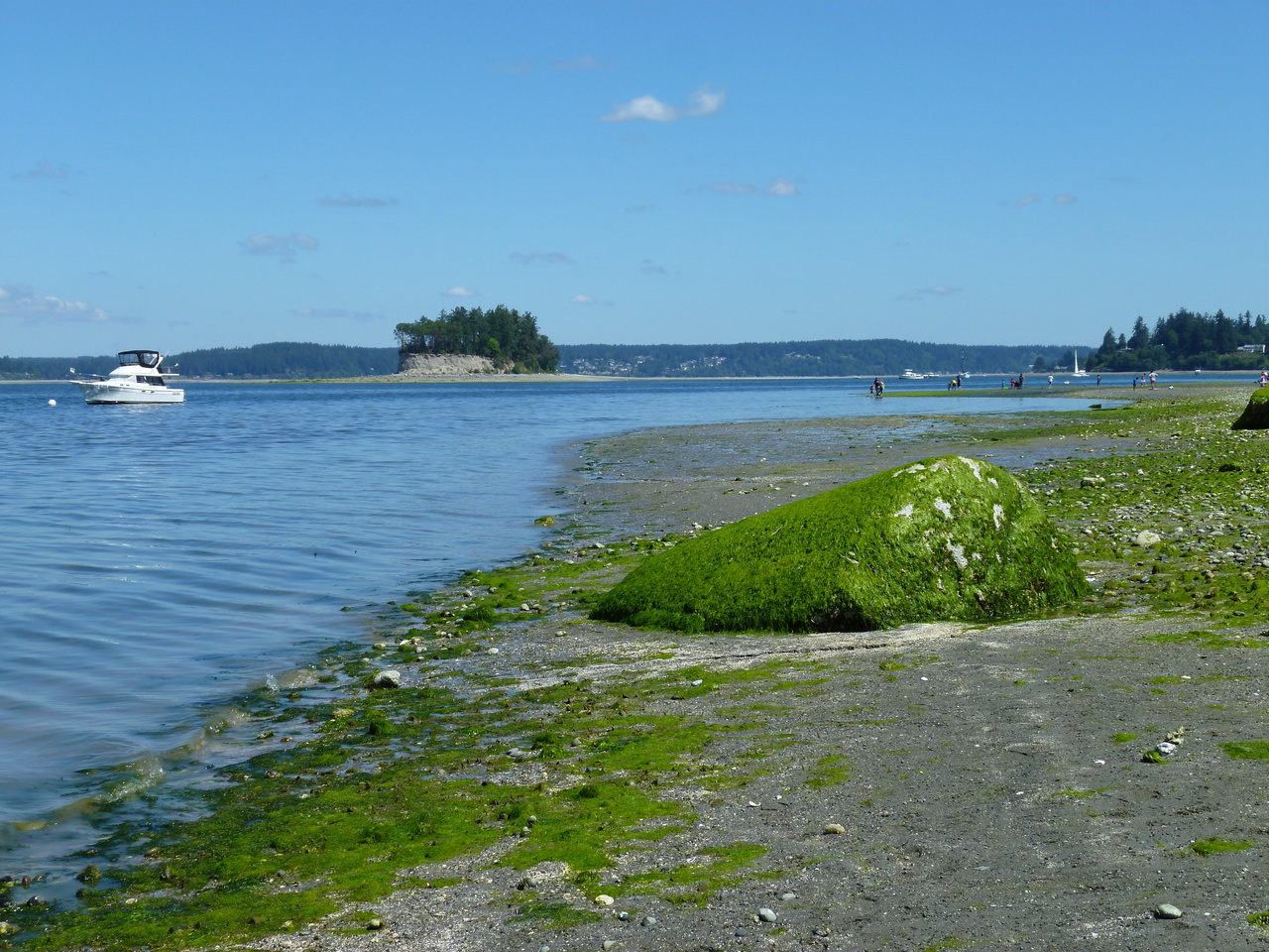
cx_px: 634
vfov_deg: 25.7
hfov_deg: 33.8
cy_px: 476
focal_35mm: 57
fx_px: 2090
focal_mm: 10.3
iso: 80
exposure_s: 1/500
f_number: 4.6
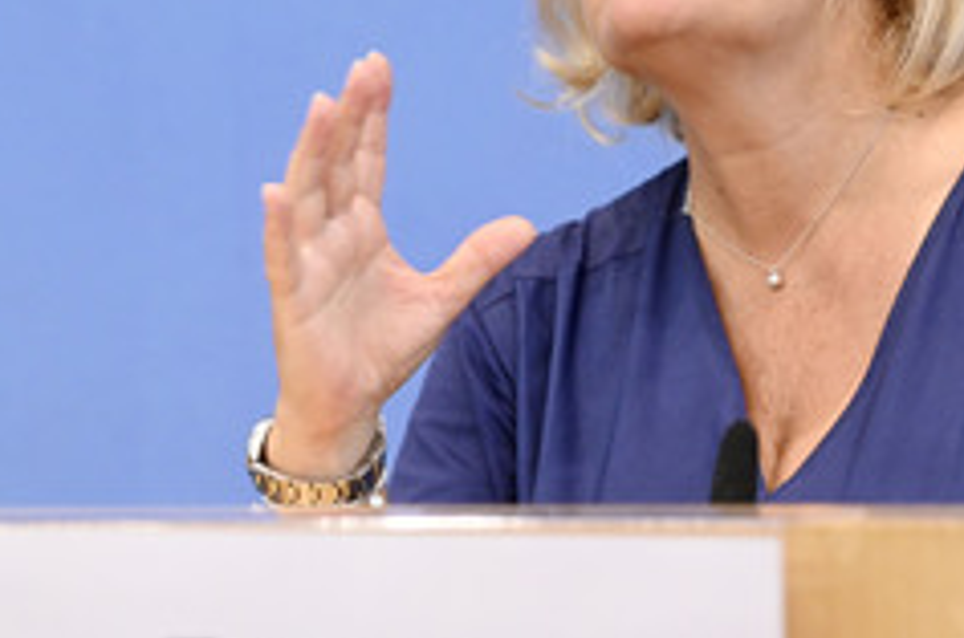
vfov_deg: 7.5
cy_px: 142
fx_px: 4837
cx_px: 750
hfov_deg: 11.3
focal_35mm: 181
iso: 4000
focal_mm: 95
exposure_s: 1/400
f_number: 6.3
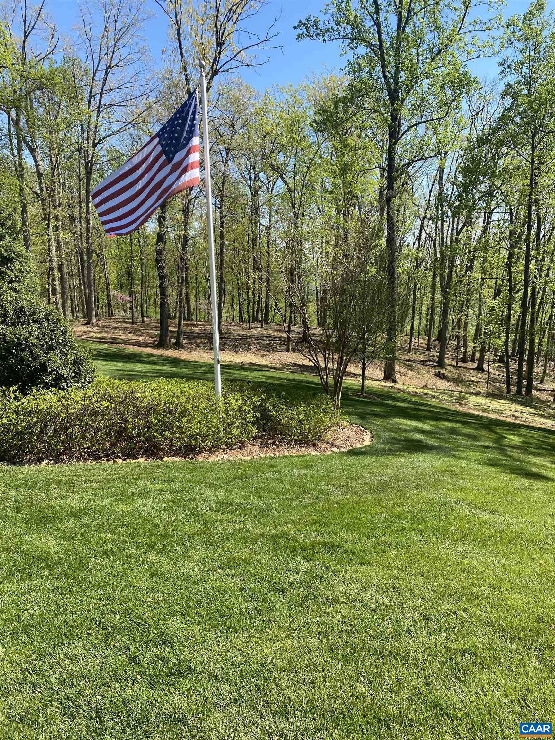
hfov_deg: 53.1
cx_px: 278
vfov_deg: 67.3
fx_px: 556
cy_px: 370
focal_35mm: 26
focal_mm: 4.25
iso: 32
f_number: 1.8
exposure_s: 1/1182
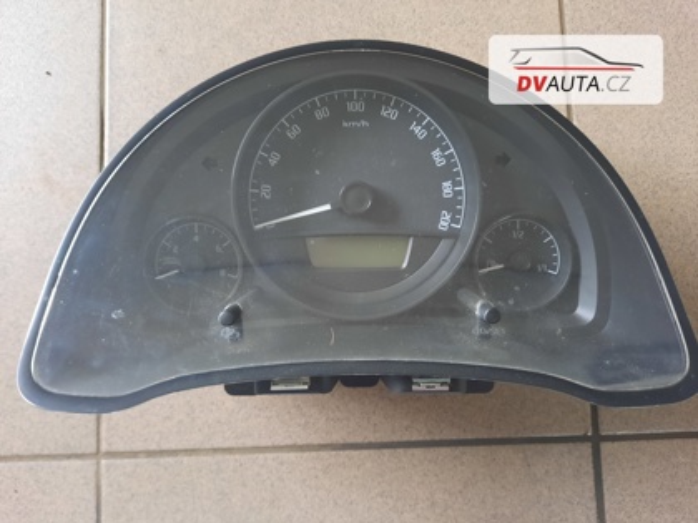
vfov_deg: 54.9
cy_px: 262
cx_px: 349
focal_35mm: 25
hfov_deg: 69.4
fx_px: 504
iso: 400
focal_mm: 4.6
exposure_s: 1/25
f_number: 2
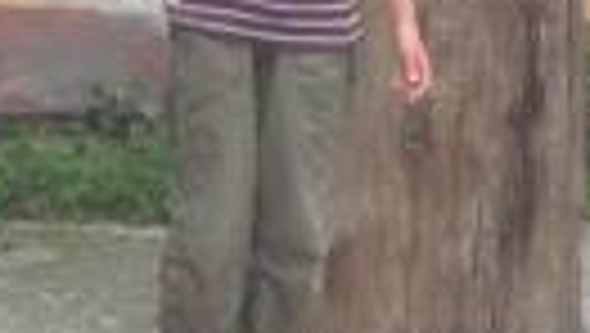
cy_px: -428
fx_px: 5497
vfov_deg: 3.4
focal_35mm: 351
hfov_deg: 6.1
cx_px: 513
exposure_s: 1/125
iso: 50
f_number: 4
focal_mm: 11
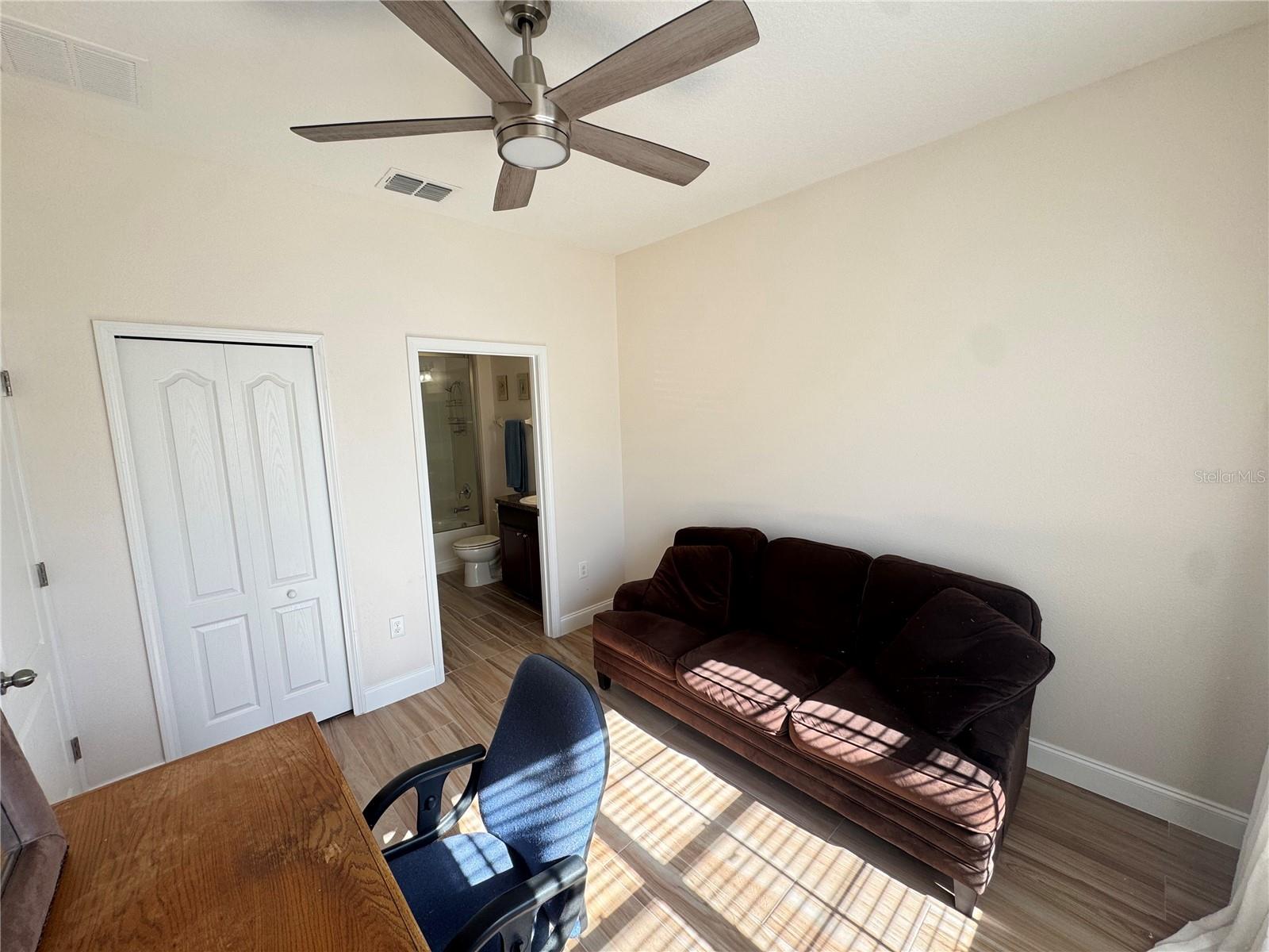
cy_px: 476
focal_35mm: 14
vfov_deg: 85.7
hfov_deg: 102.1
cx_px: 634
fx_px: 513
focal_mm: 2.22
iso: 40
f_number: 2.2
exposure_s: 1/101
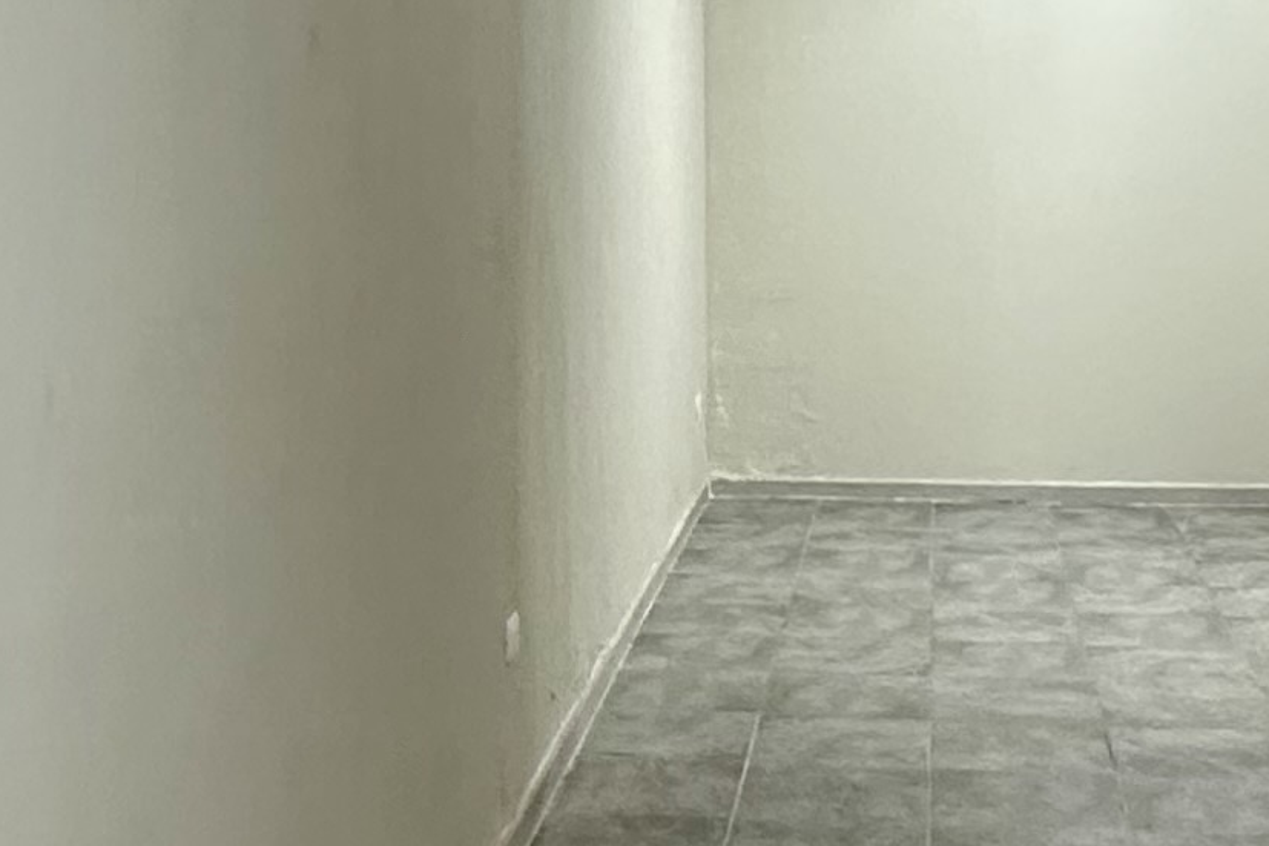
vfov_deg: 19.0
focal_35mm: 71
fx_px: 2502
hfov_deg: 28.4
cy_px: 207
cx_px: 569
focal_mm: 2.22
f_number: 2.2
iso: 200
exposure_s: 1/60
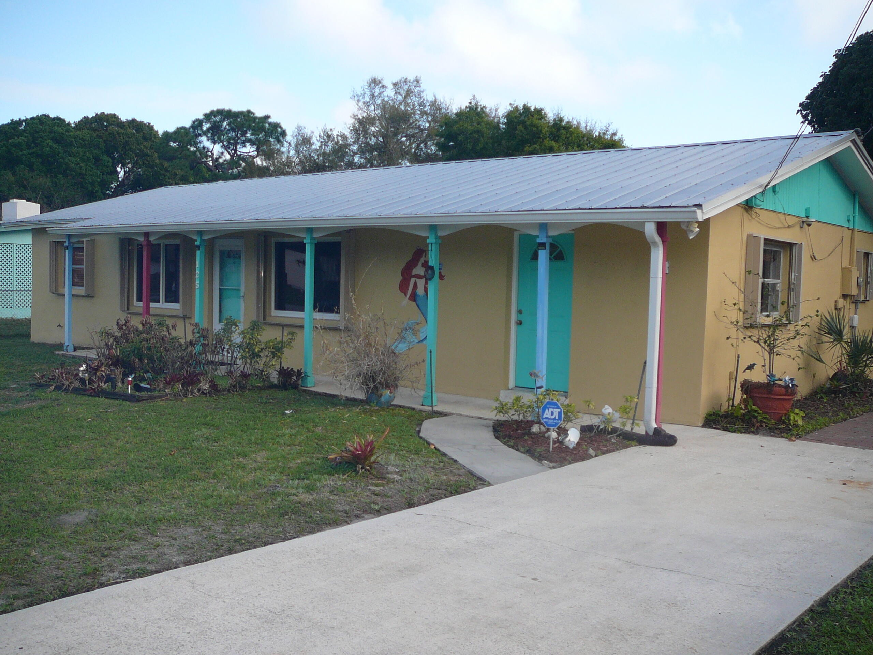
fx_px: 883
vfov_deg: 40.7
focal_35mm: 35
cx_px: 436
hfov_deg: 52.6
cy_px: 328
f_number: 2.8
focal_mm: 5.2
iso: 80
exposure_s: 1/500
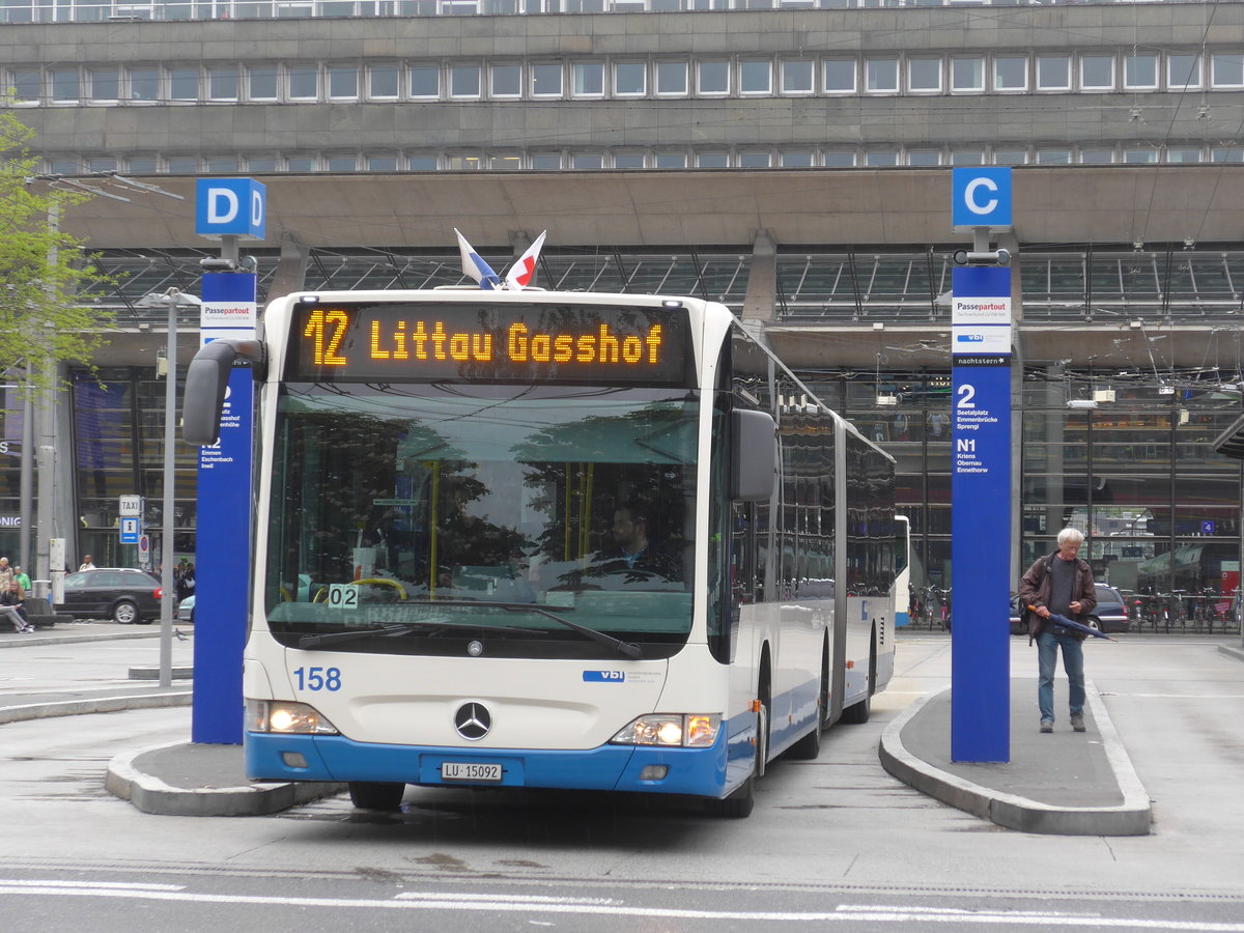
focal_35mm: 86
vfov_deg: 17.2
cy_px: 466
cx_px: 622
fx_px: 3091
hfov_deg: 22.8
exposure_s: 1/80
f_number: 4.5
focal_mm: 17
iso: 125
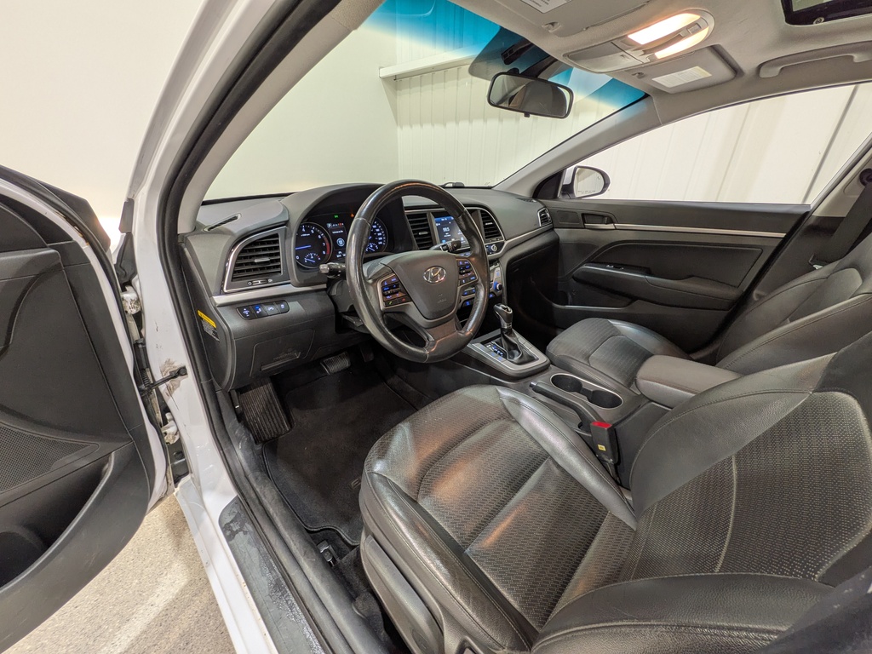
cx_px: 436
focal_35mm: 14
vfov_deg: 85.7
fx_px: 353
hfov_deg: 102.1
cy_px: 327
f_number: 2.2
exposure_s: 1/25
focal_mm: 1.83
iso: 48
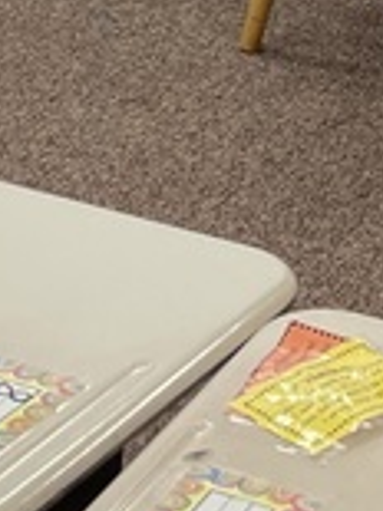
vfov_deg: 9.6
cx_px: 132
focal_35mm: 172
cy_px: -877
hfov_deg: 8.6
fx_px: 2541
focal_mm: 4.2
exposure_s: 1/115
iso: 64
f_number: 1.6
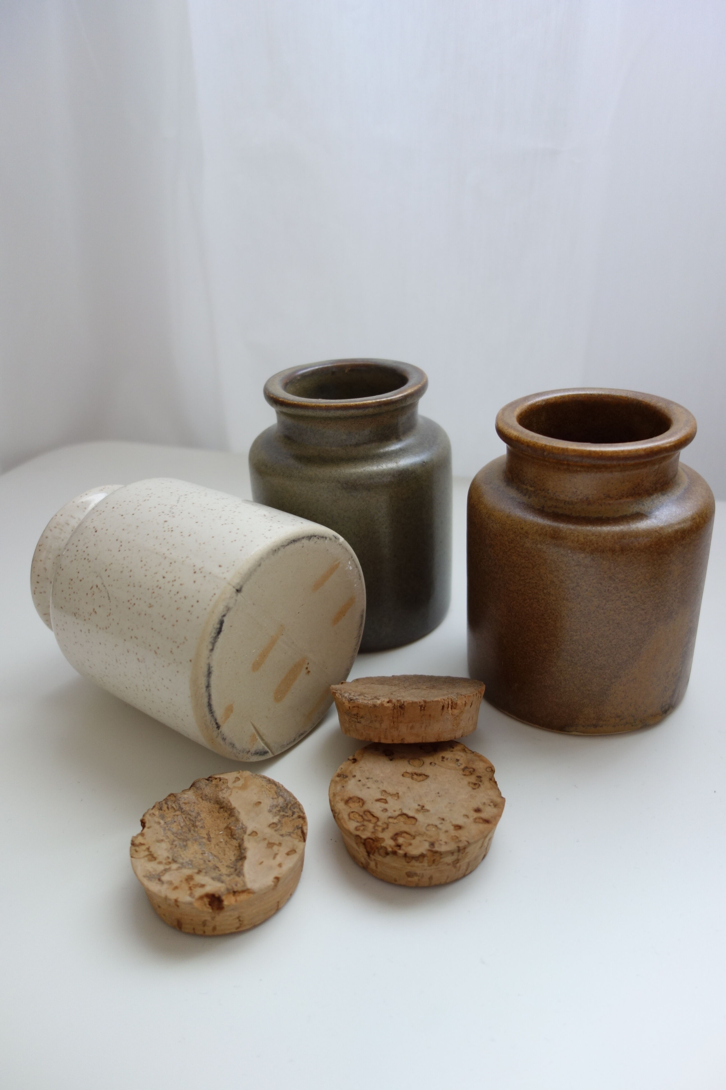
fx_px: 847
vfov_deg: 65.5
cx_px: 363
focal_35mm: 28
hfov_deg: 46.4
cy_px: 545
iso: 200
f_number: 1.8
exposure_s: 1/50
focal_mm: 10.4
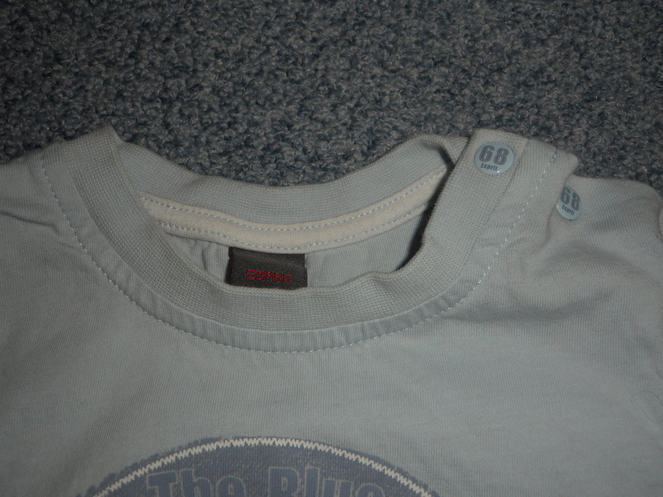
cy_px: 248
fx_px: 766
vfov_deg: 36.0
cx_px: 332
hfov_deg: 46.8
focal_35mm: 40
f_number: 10.1
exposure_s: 1/10
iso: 100
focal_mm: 6.6
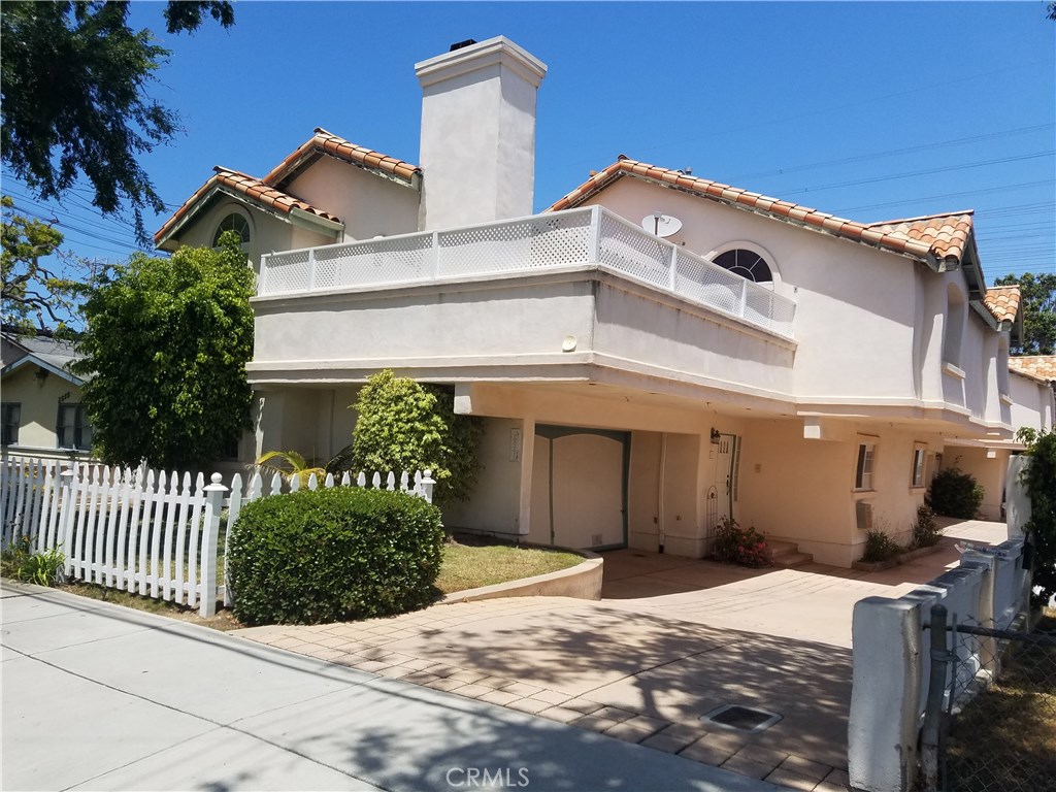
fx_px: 793
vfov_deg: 53.1
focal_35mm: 26
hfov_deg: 67.3
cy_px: 396
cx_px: 528
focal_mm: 4.2
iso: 50
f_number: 1.7
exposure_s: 1/3360
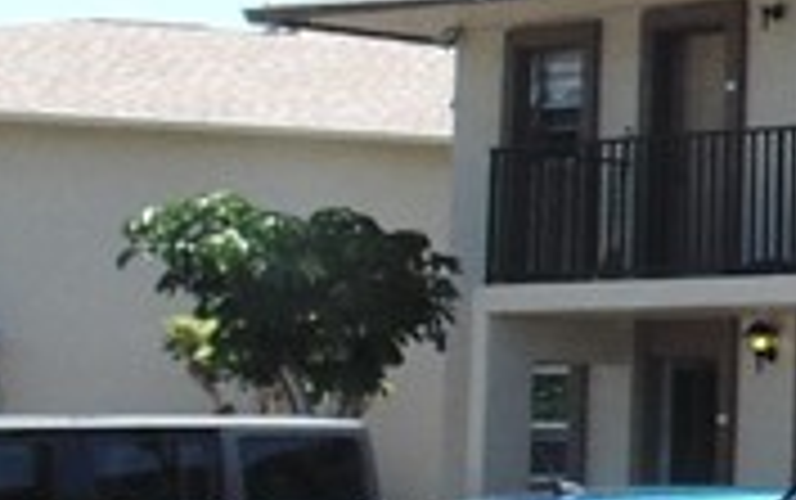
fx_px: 2931
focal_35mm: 135
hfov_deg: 12.1
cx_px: 1965
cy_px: 306
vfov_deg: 9.7
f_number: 3.1
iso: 80
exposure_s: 1/800
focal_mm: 4
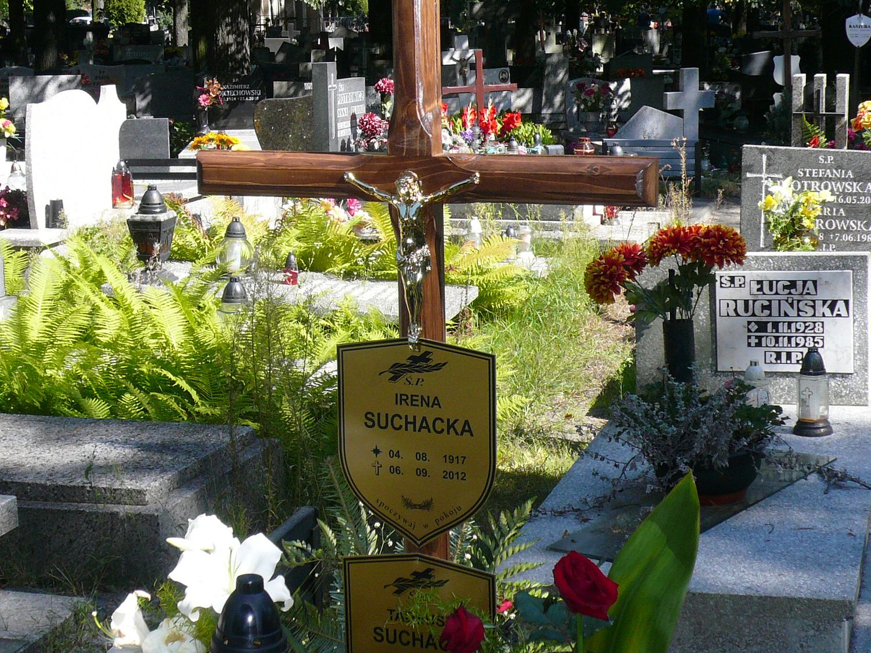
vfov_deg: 21.3
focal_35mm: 69
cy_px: 326
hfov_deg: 28.2
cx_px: 436
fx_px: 1736
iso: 100
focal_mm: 7.5
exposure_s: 1/400
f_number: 3.5
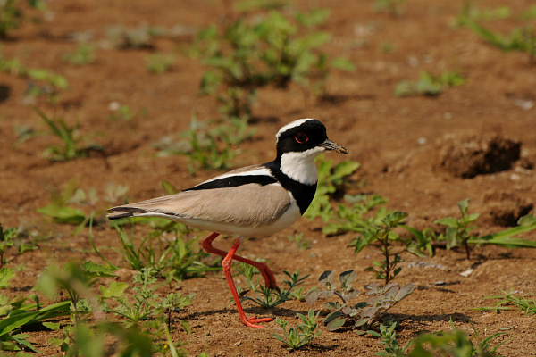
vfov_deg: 2.3
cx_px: 268
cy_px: 178
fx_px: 8933
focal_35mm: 600
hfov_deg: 3.4
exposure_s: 1/500
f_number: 9
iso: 200
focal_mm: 400
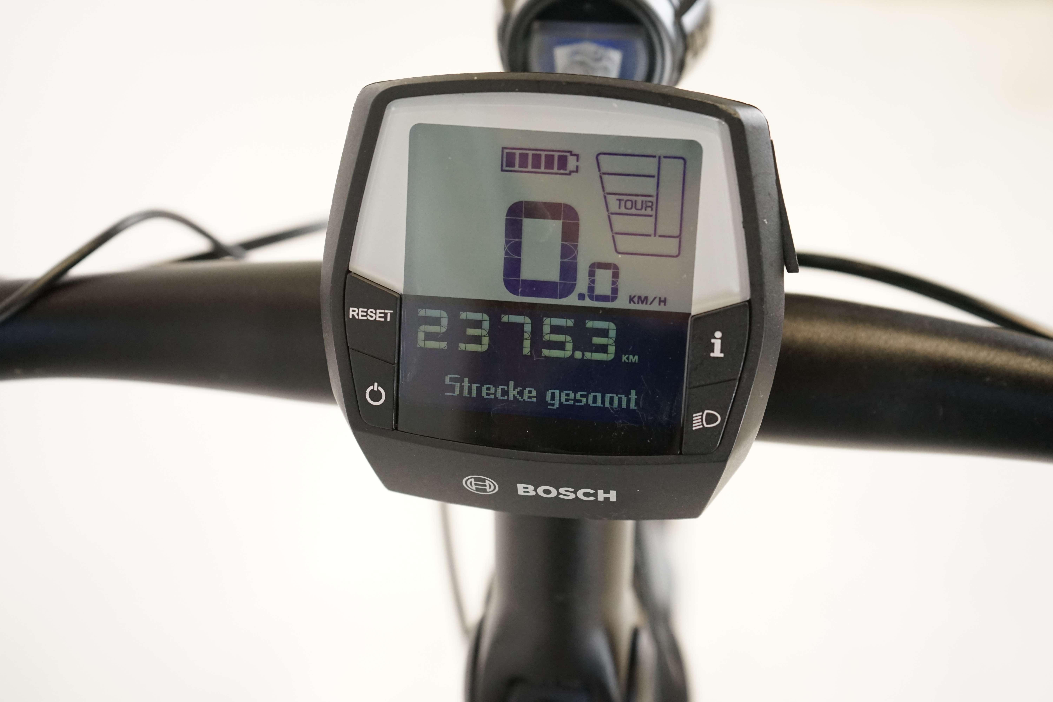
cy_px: 351
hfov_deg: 39.6
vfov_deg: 27.0
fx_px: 1462
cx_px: 526
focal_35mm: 50
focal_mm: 50
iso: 3200
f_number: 5.6
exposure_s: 1/200
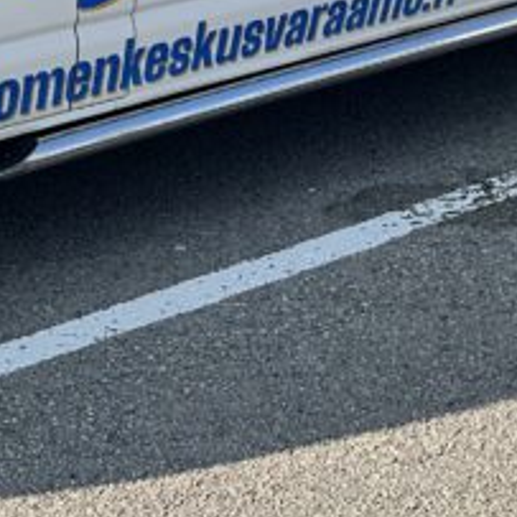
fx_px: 1808
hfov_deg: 15.7
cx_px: -87
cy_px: -191
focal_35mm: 107
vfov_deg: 15.4
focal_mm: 6.86
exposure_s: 1/5525
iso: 80
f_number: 1.78
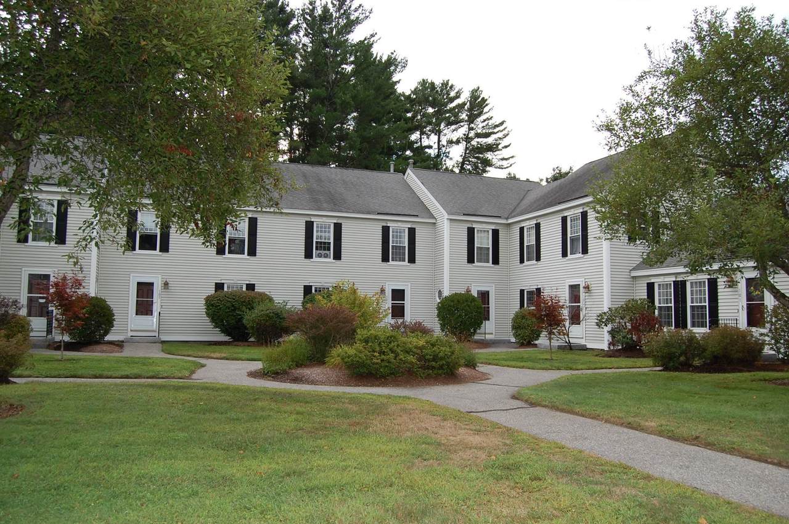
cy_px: 262
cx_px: 394
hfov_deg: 67.5
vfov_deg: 47.8
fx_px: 591
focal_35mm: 27
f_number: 5
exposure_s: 1/500
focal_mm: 18
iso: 400
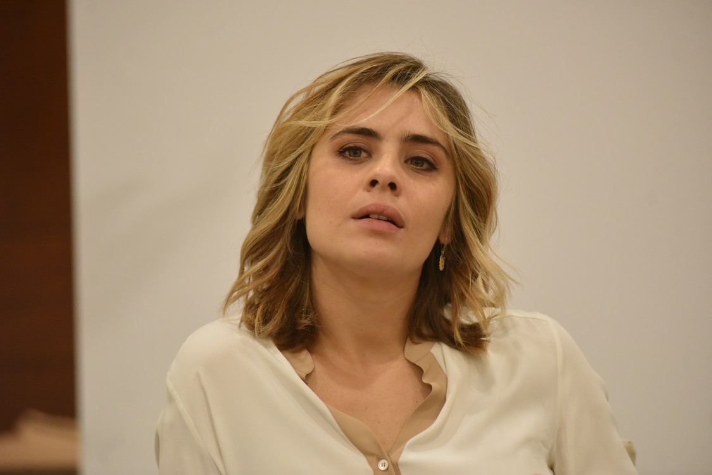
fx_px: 3362
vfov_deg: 8.1
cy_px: 238
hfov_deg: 12.1
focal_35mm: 170
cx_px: 356
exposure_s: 1/250
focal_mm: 170
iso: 3200
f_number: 3.2
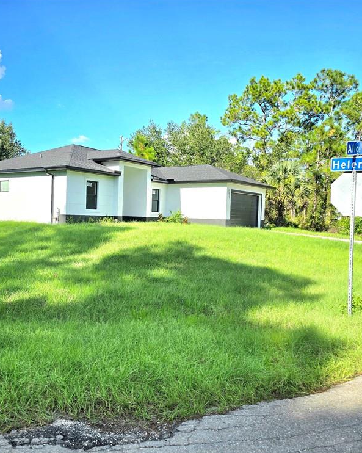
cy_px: 231
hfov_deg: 46.7
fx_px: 415
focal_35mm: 31
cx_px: 139
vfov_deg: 57.2
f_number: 1.7
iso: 12
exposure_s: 1/1000
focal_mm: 6.3
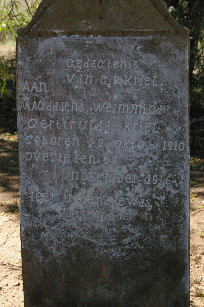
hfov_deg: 20.1
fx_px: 575
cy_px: 154
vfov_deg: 29.9
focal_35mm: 68
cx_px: 102
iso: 3200
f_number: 13
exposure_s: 1/1000
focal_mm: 45
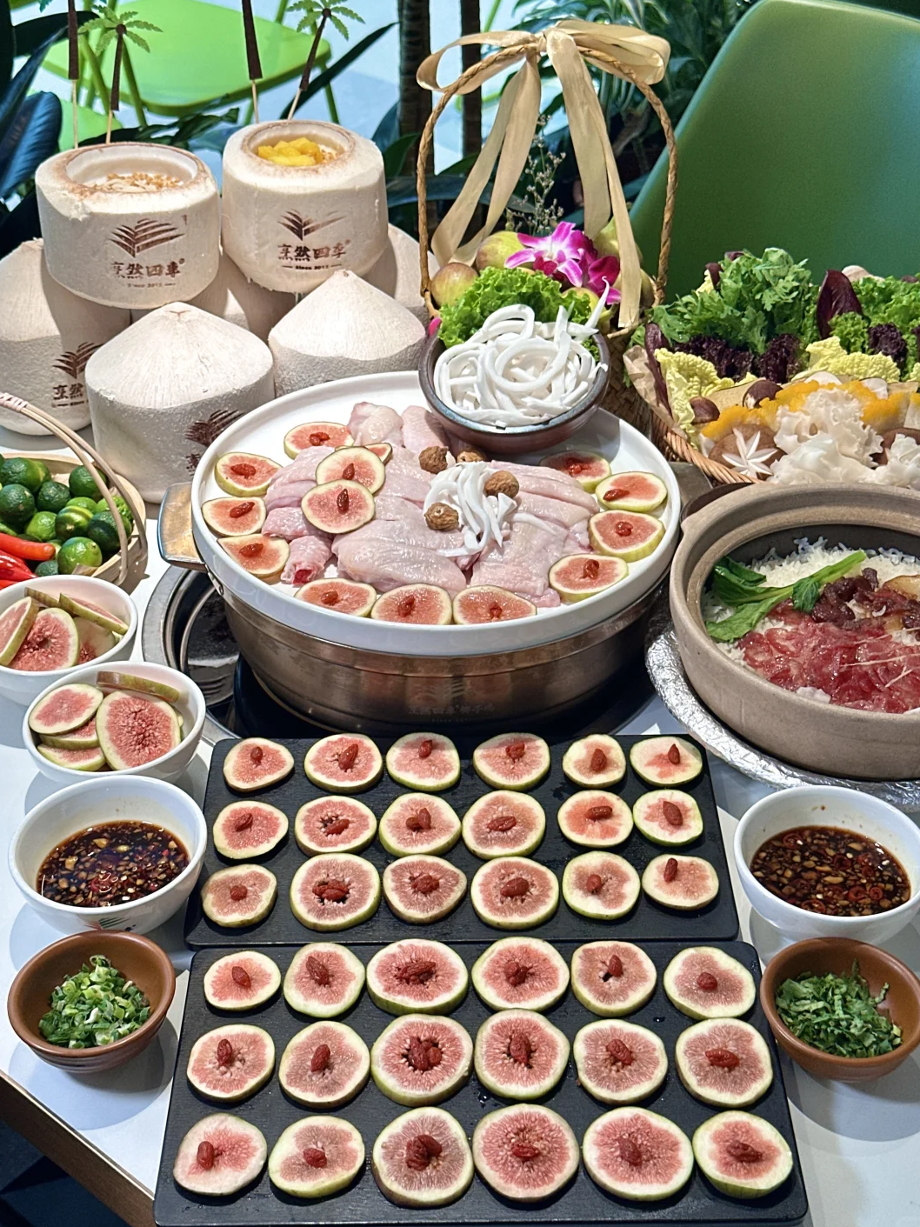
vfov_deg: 38.9
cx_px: 466
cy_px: 613
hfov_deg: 29.7
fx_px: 1737
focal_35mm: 49
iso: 64
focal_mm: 6.86
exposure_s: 1/50
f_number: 1.78
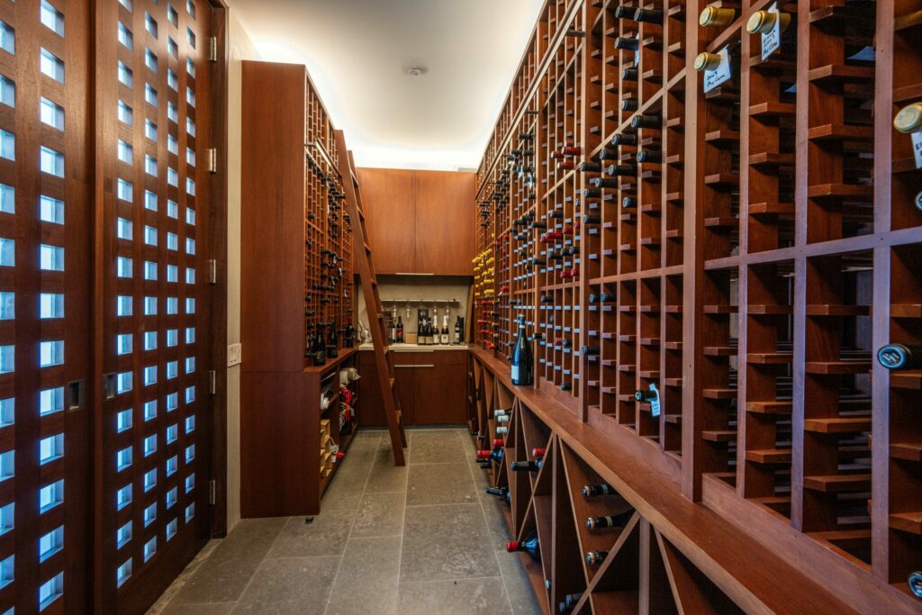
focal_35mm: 16
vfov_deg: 75.5
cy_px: 308
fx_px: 397
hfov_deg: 98.5
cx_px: 461
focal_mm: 15.5
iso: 250
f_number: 9
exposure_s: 2.5
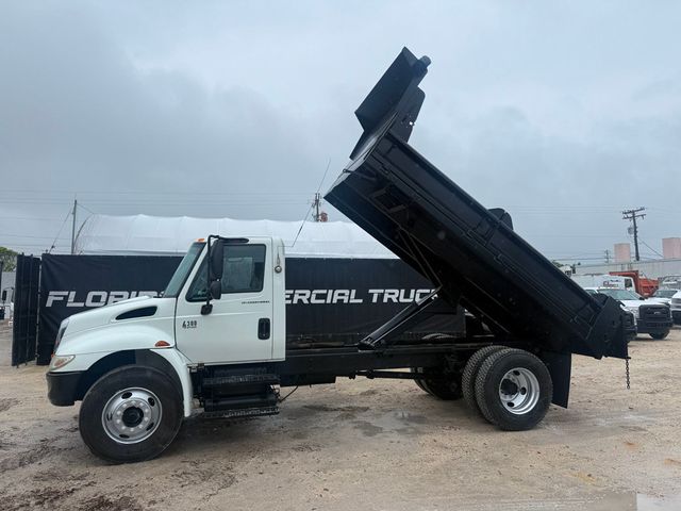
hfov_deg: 71.6
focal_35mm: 24
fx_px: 472
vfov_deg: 56.8
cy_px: 256
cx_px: 340
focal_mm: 6.76
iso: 80
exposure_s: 1/2907
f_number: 1.78
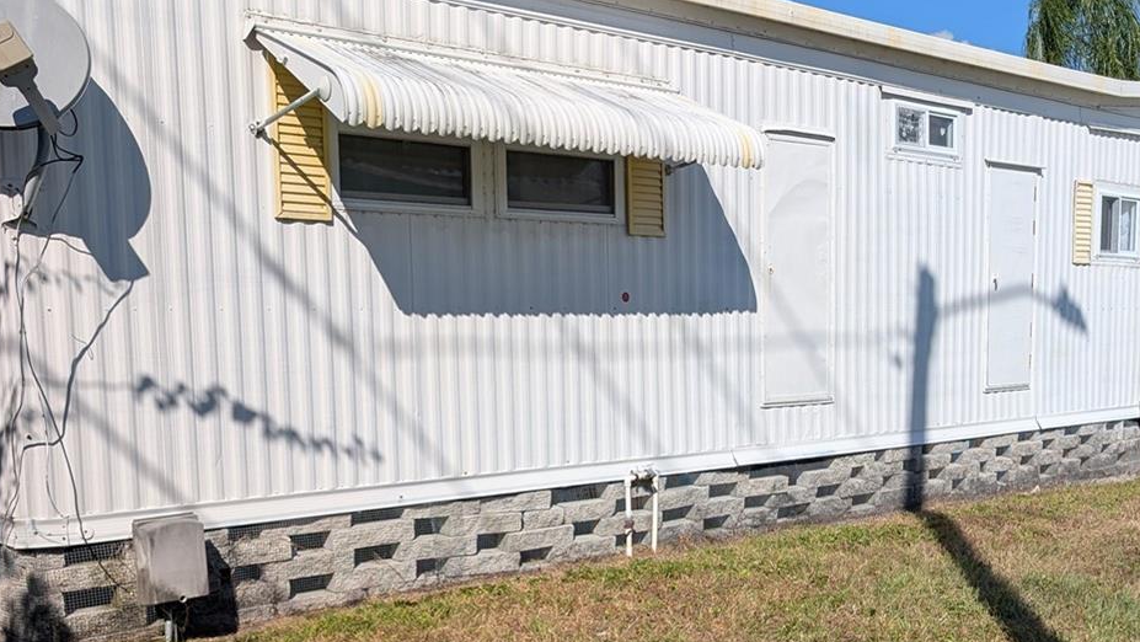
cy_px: 480
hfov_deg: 43.6
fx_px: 1361
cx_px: 890
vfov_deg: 26.2
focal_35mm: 45
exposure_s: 1/2208
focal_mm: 6.9
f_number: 1.68
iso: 21
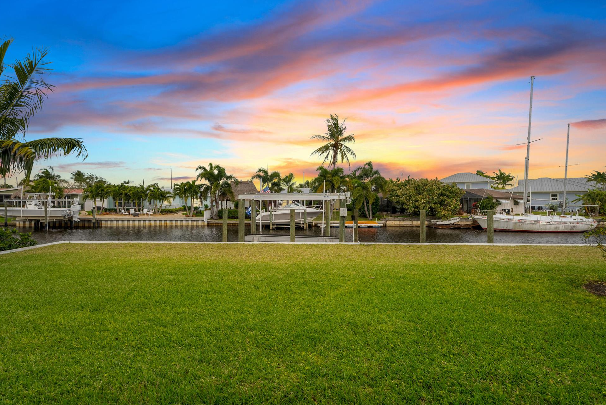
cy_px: 203
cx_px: 293
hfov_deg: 93.2
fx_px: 286
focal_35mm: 17
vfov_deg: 70.5
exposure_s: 1/8
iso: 100
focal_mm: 16
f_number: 9
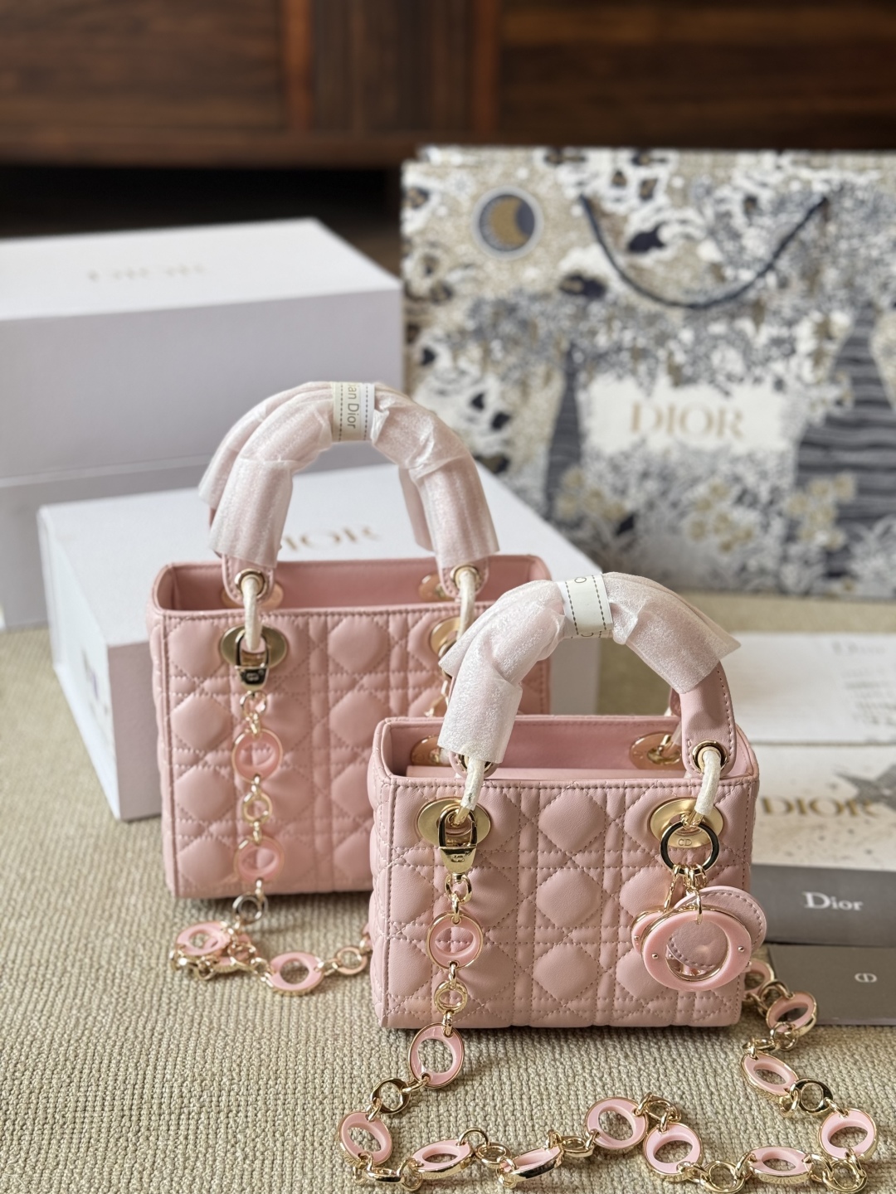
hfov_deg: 30.3
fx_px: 1657
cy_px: 597
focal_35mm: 48
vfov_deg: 39.7
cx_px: 448
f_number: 1.78
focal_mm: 6.76
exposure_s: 1/60
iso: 125
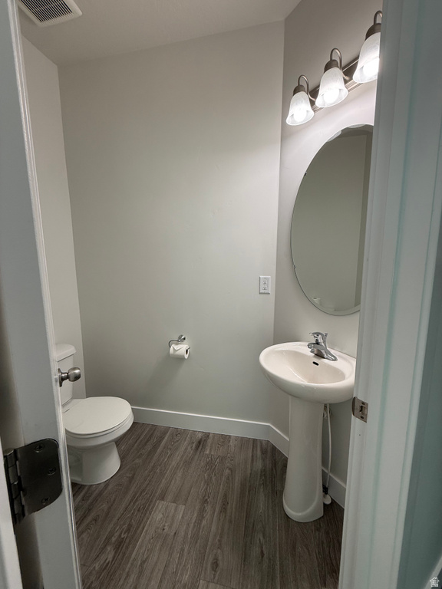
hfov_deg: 85.7
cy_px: 294
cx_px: 221
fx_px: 238
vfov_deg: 102.1
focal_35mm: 14
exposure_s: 1/120
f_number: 2.2
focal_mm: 2.22
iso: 80
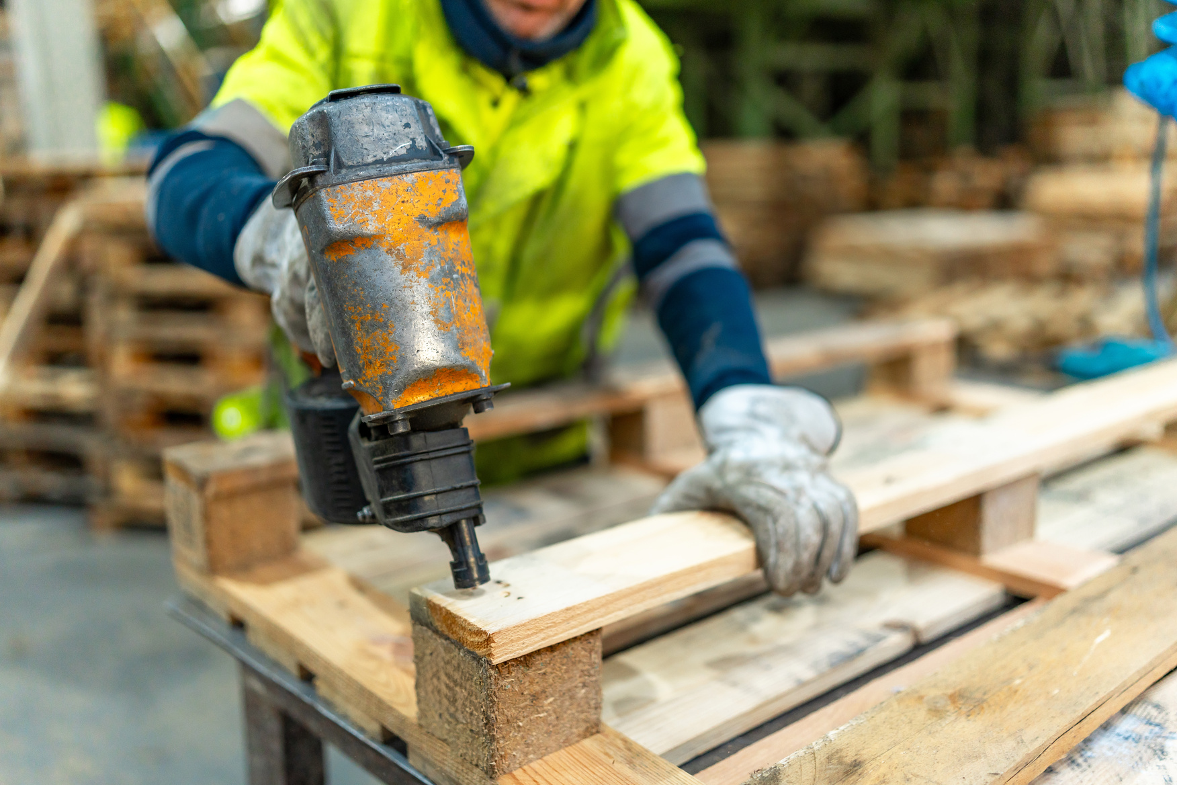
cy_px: 392
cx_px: 588
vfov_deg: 37.9
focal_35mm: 35
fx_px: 1144
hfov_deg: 54.4
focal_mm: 35
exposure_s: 1/320
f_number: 1.4
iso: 500
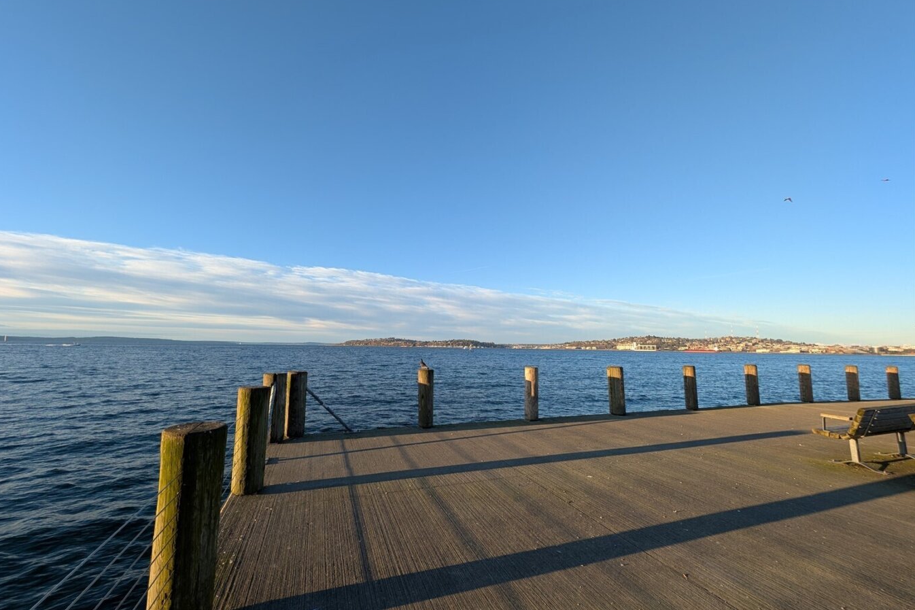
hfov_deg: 108.3
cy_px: 305
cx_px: 441
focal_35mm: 13
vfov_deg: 85.4
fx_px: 330
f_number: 1.95
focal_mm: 2.23
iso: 39
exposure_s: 1/560
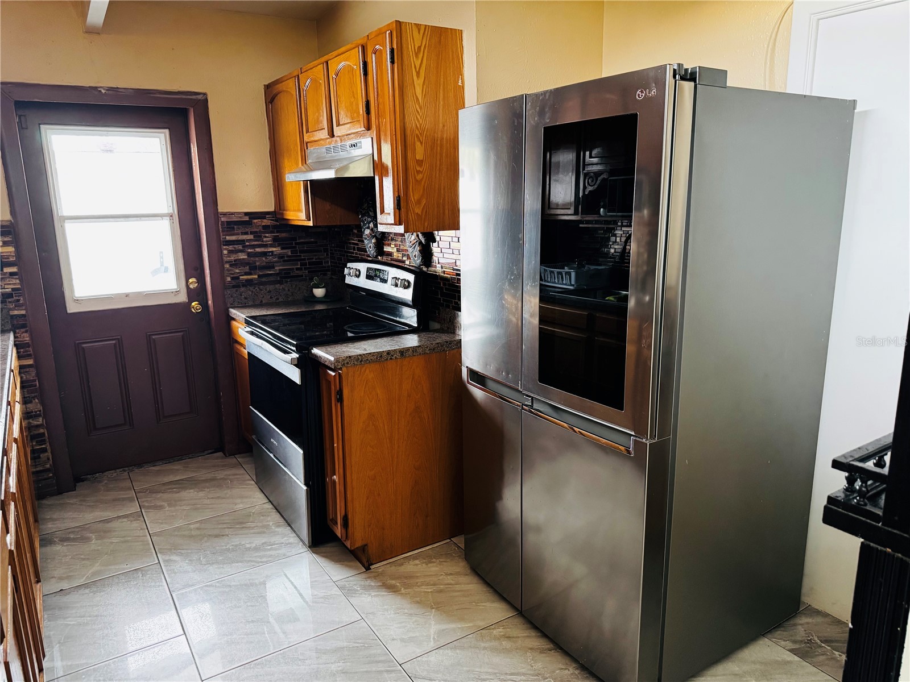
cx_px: 455
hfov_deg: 71.6
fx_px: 631
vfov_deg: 56.8
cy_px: 341
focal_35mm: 24
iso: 640
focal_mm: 6.76
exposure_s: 1/60
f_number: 1.78
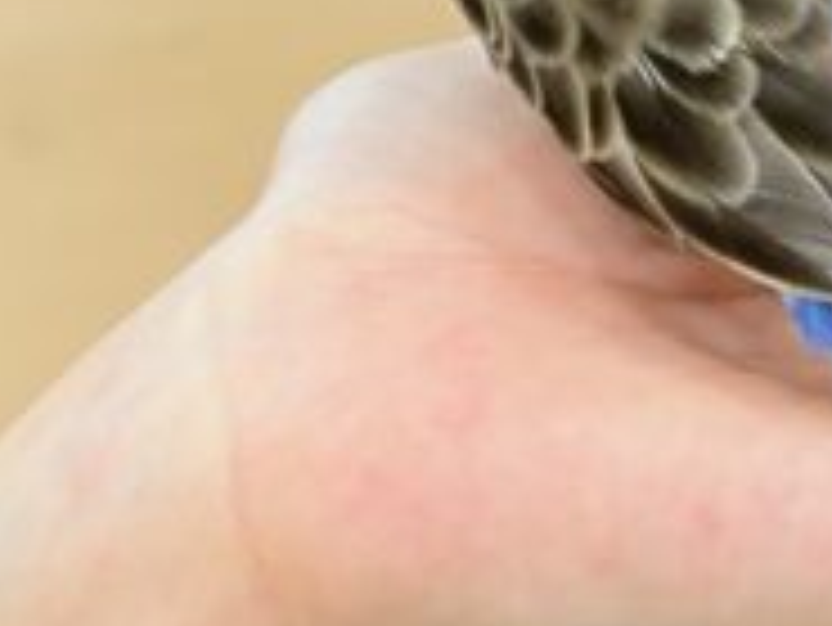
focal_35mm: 180
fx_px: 4329
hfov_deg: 10.7
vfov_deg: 8.2
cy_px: 90
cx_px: 1070
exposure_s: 1/50
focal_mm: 5.96
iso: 64
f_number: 1.6
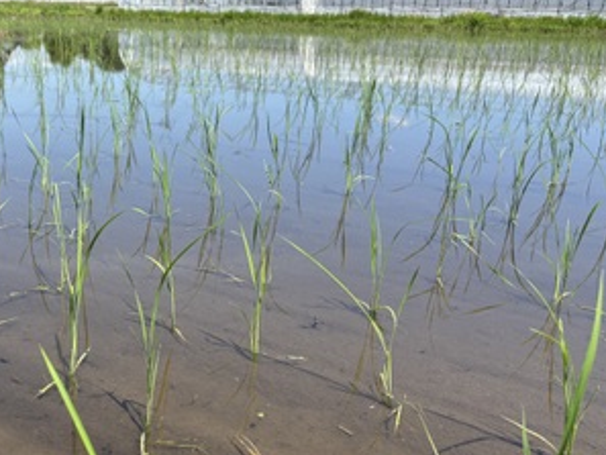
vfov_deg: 34.3
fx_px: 736
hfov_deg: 43.2
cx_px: 146
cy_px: 269
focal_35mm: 42
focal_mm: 5.96
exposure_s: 1/1812
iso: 50
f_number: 1.6
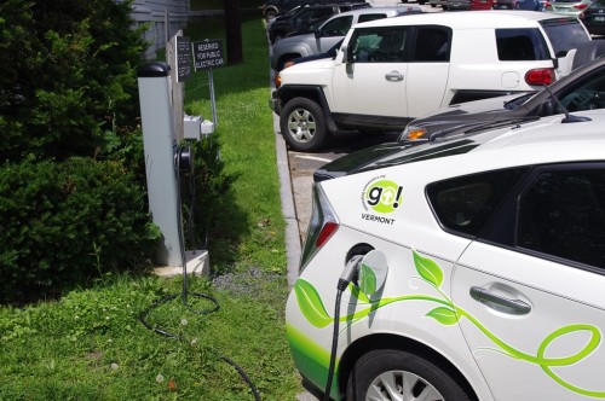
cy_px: 200
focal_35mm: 42
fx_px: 705
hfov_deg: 46.5
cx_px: 302
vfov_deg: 31.8
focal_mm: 28.13
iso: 200
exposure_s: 1/400
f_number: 8
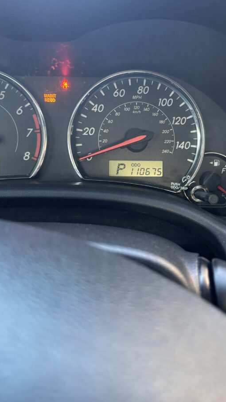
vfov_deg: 60.8
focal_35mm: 32
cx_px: 124
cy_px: 177
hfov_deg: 36.7
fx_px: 341
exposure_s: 1/60
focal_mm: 5.96
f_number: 1.6
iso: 320
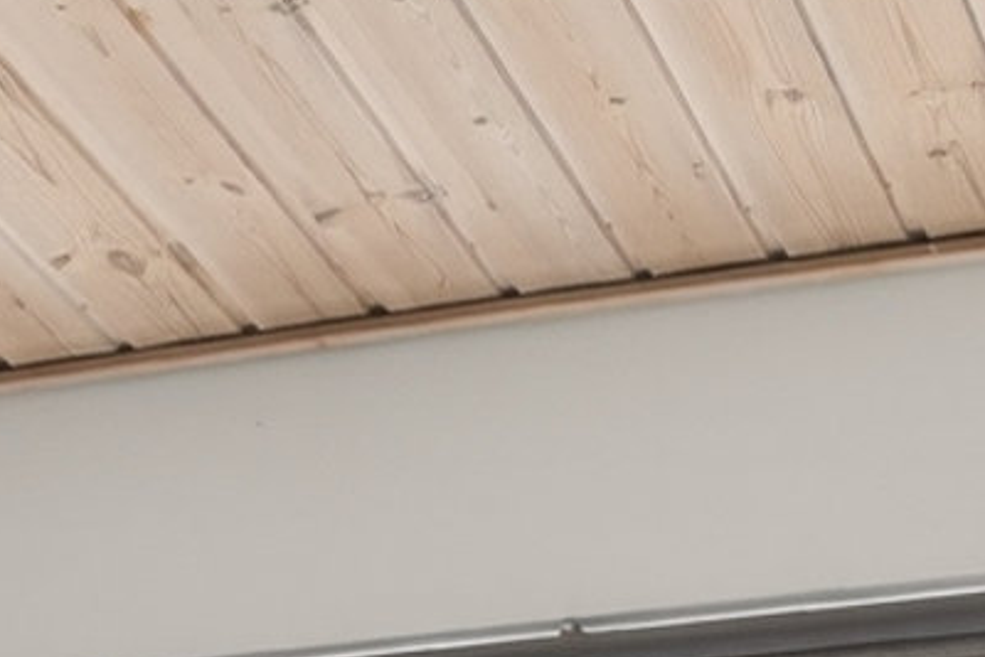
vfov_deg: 8.7
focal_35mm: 128
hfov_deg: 15.9
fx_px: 3503
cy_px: 2003
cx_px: 729
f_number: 8
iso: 400
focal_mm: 20
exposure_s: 1/25
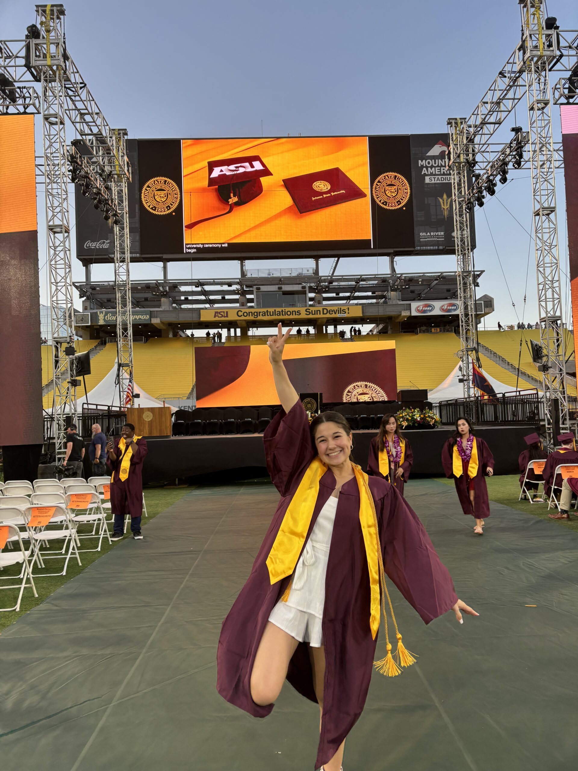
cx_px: 289
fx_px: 579
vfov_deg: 67.3
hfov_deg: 53.1
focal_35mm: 26
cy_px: 386
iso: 40
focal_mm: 5.96
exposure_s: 1/216
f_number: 1.6
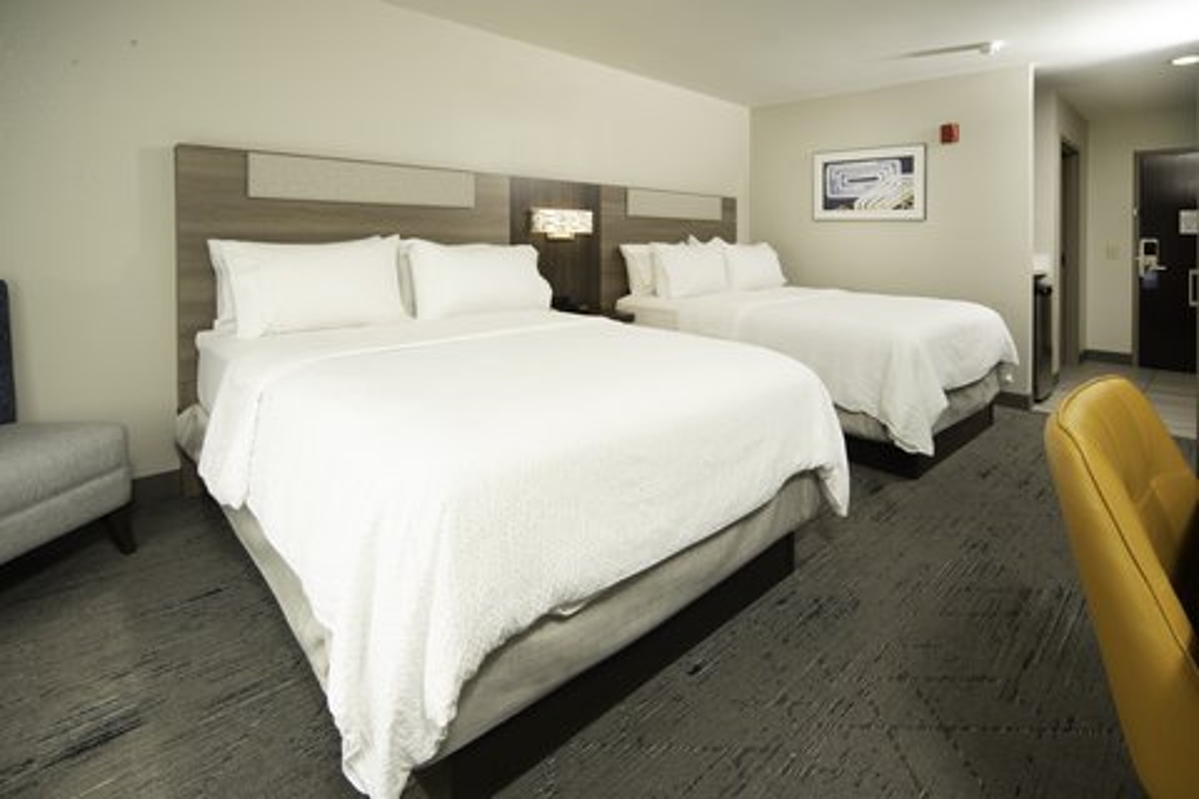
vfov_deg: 77.3
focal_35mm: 15
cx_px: 600
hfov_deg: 100.4
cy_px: 400
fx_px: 500
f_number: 11
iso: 100
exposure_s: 1/13
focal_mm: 15
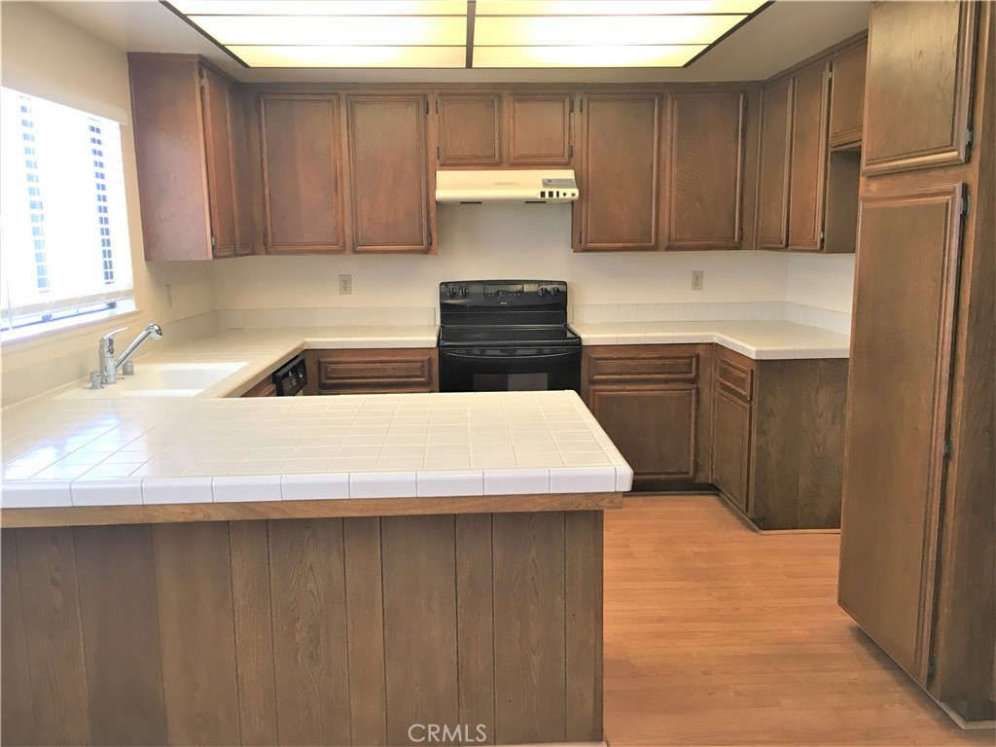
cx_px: 498
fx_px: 834
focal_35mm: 29
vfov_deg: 48.2
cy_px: 374
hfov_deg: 61.7
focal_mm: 4.15
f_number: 2.2
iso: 64
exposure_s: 1/30
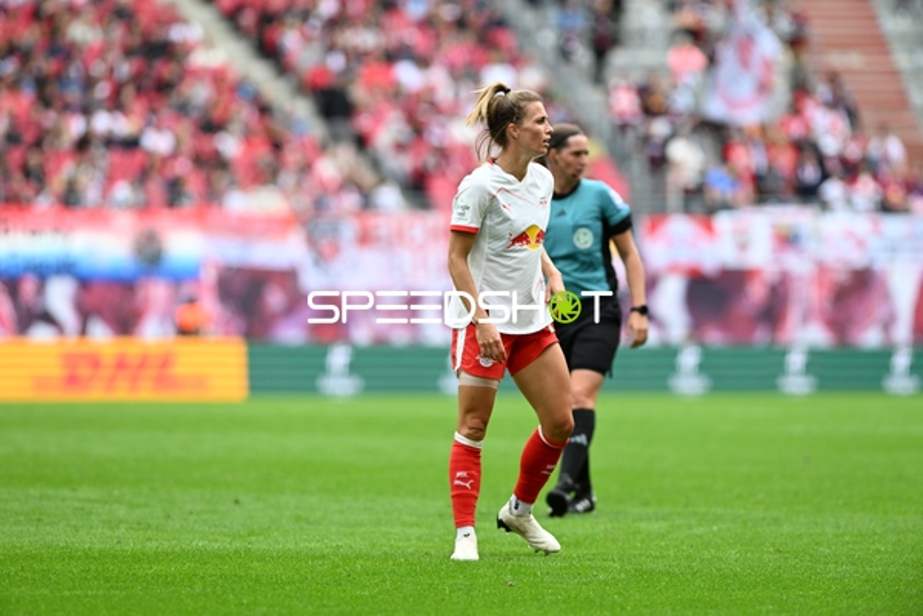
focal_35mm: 300
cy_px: 308
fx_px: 7691
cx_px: 462
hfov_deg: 6.9
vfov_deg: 4.6
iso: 1000
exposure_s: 1/2000
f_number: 4
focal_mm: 300
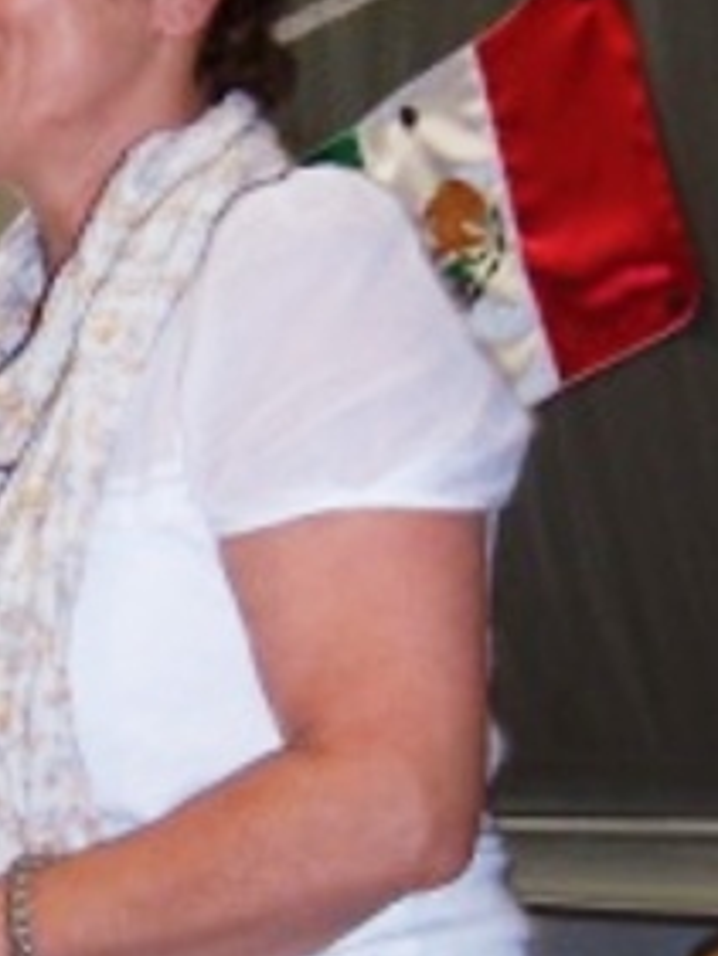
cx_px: 37
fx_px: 2598
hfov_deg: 15.5
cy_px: 473
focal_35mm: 94
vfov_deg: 20.9
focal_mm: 5.5
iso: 80
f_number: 2.8
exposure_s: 1/60
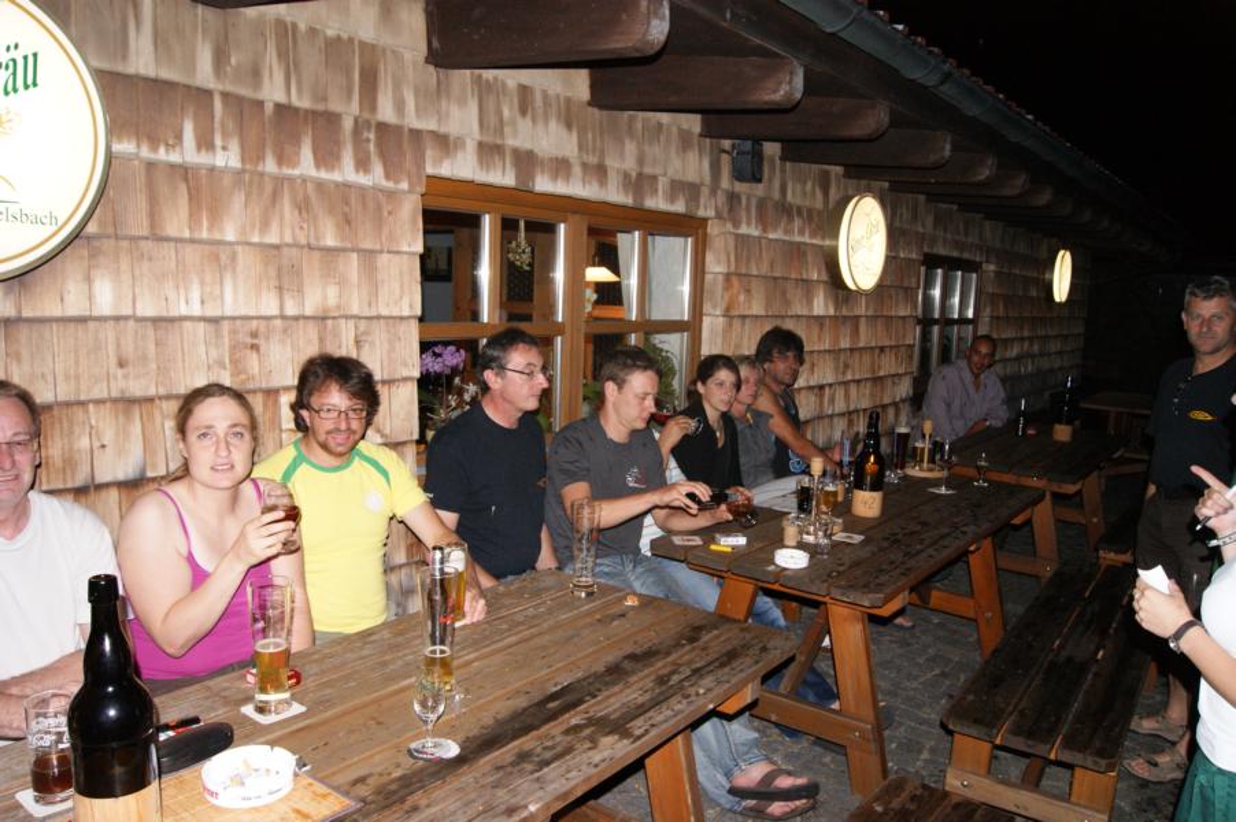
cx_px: 618
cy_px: 411
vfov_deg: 47.9
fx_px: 926
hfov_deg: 67.4
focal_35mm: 27
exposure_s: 1/60
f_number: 5.6
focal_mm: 18
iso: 400
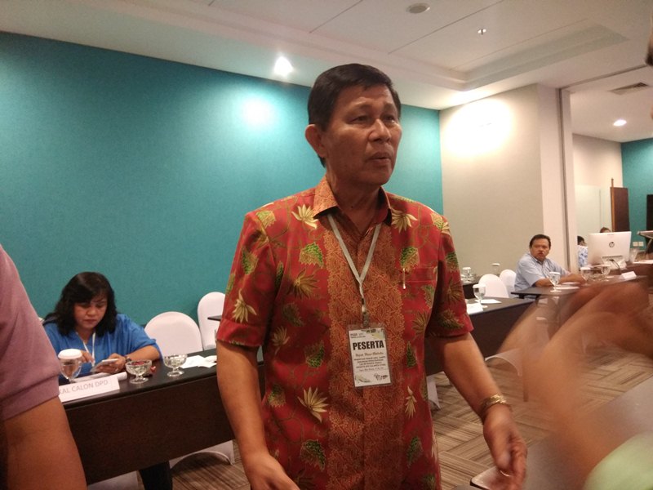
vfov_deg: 63.4
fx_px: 396
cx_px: 326
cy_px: 245
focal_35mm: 21
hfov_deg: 79.0
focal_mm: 3.57
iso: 800
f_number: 2
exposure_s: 1/17
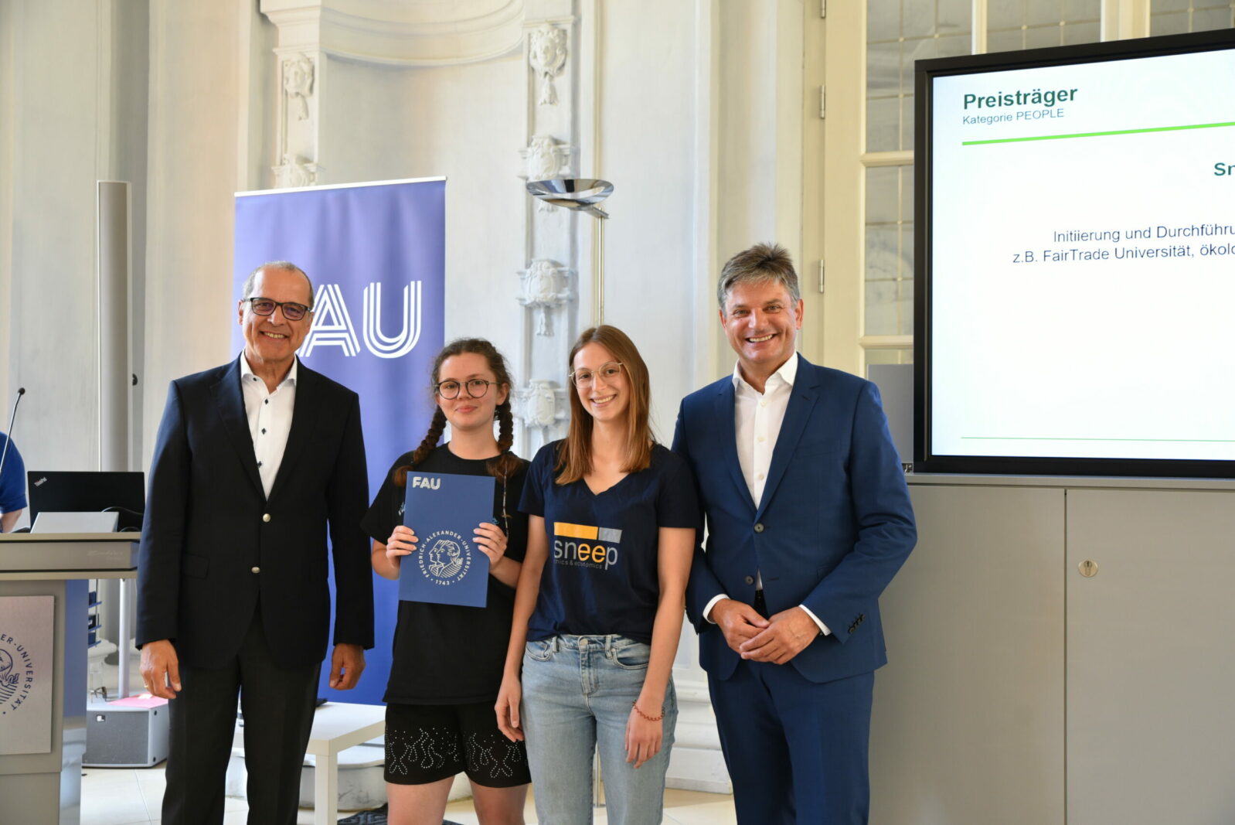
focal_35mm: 36
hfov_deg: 53.1
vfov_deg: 36.9
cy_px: 412
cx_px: 618
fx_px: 1235
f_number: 4
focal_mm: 36
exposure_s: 1/60
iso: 640
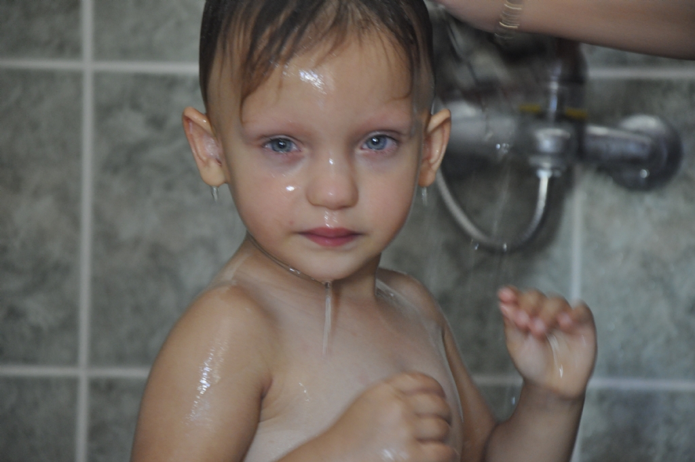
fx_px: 3037
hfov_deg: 13.1
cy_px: 231
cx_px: 348
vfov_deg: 8.7
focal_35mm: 158
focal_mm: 105
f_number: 5.6
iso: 1600
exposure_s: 1/20
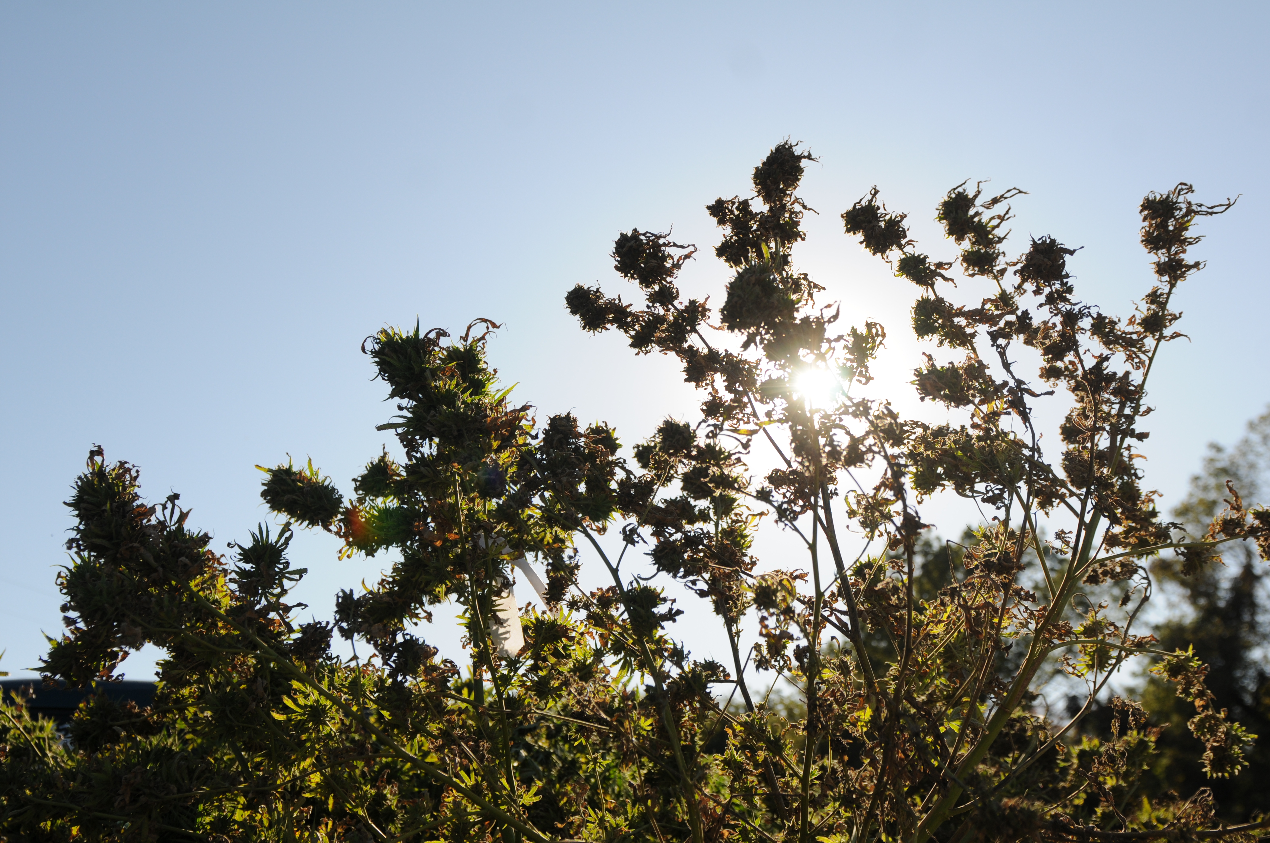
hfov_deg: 53.2
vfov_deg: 36.8
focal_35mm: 36
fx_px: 1268
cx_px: 635
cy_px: 422
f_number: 4
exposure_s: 1/2000
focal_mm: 24
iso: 200
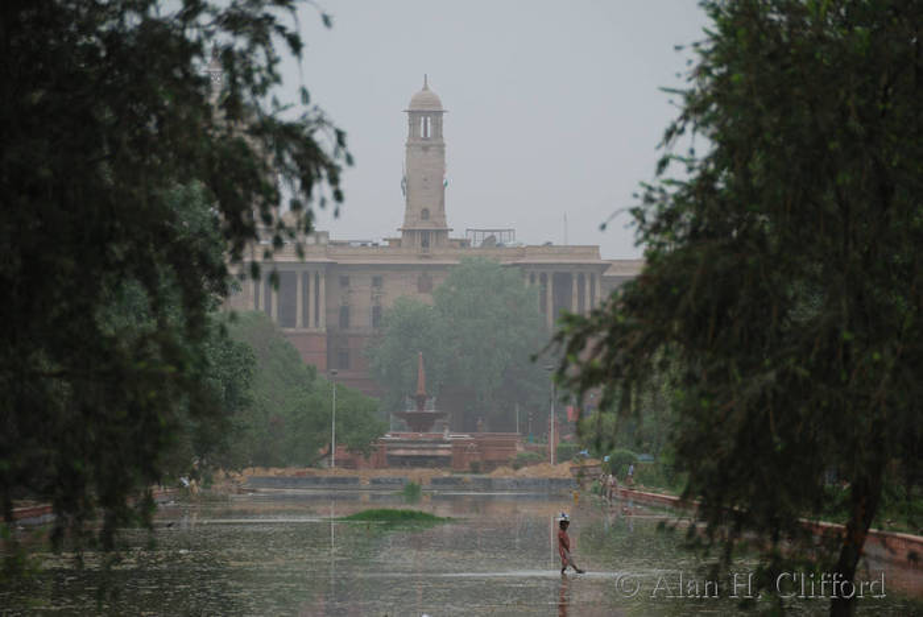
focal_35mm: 300
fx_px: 7698
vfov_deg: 4.6
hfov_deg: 6.9
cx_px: 462
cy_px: 308
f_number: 5.6
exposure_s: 1/160
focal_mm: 200
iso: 100
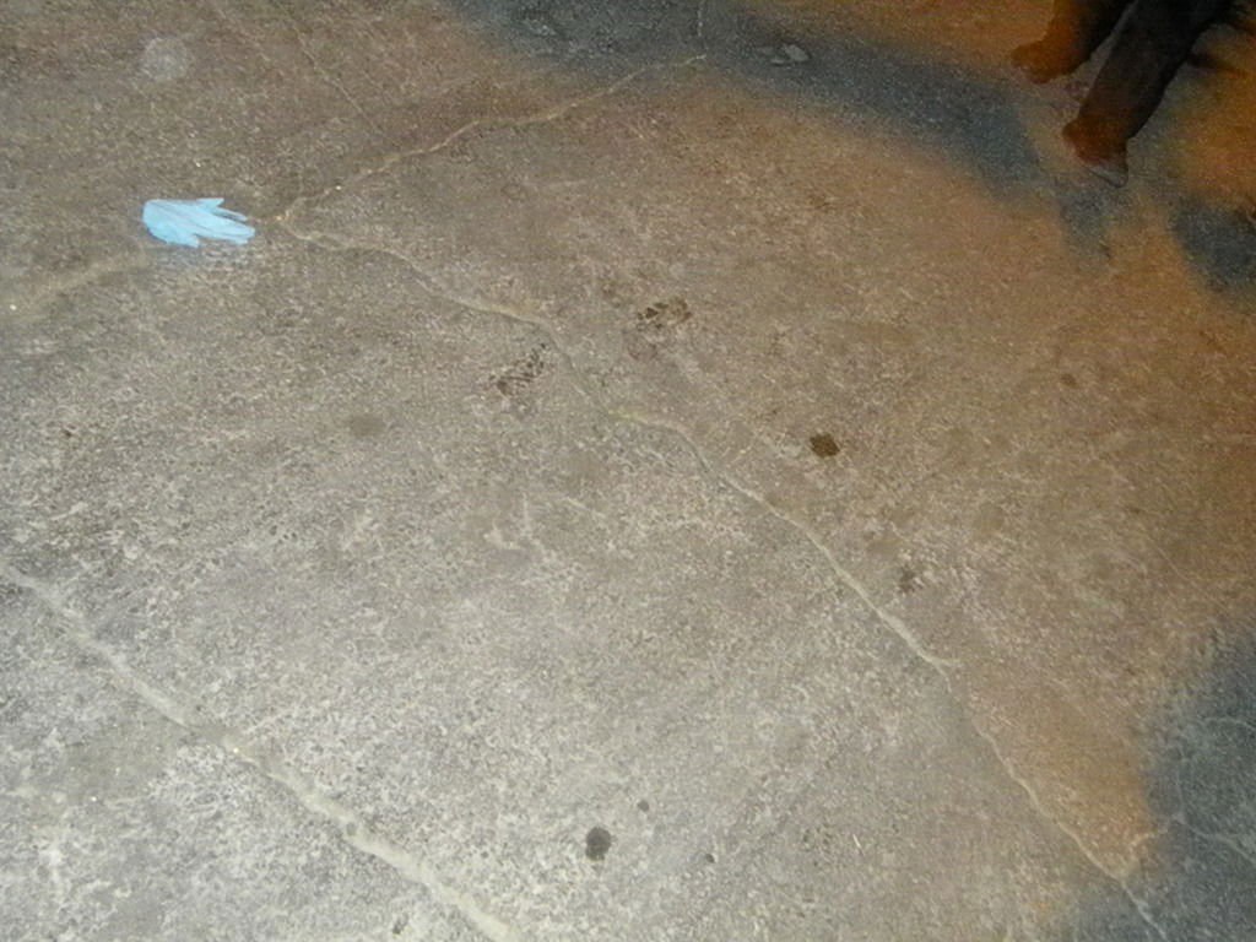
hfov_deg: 51.4
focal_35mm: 36
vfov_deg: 39.7
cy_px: 471
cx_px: 628
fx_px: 1306
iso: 3200
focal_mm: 6.4
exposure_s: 1/30
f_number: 3.7
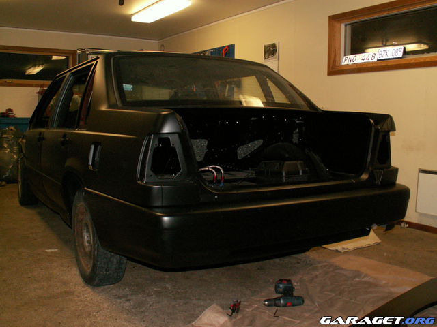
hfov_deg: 52.6
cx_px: 218
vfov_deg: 40.7
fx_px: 442
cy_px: 164
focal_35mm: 35
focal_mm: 5.86
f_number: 2.8
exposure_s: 1/40
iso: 160
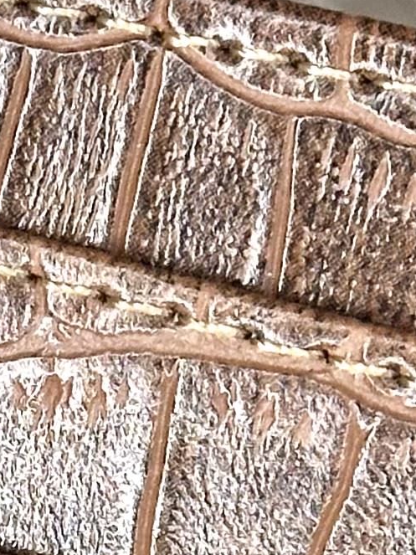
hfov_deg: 5.1
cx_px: -177
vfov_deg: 6.7
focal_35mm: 292
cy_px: 664
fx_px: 4680
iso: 160
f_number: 1.78
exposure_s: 1/100
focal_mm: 6.86
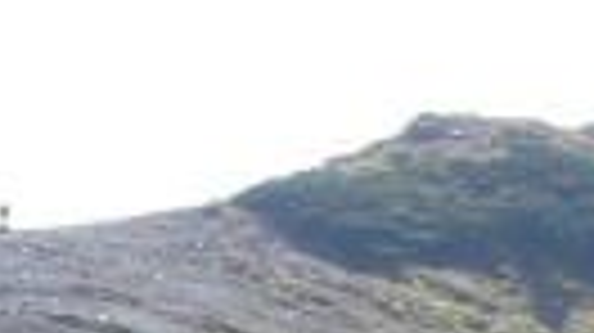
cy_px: 855
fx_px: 6232
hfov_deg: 5.2
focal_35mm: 396
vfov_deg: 3.0
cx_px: 1714
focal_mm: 7.6
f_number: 4.8
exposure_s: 1/250
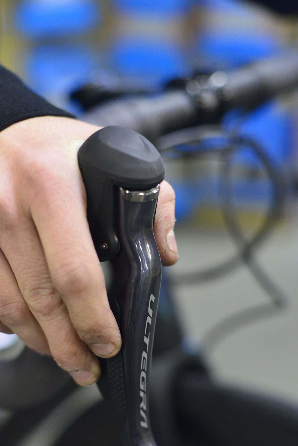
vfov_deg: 31.3
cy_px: 268
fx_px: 794
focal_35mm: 64
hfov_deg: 21.2
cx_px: 133
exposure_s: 1/320
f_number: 3.2
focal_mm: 50
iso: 3200
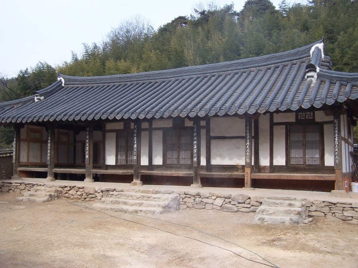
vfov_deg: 37.7
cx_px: 179
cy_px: 134
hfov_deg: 49.0
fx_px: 393
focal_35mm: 38
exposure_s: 1/500
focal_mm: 6.3
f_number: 2.8
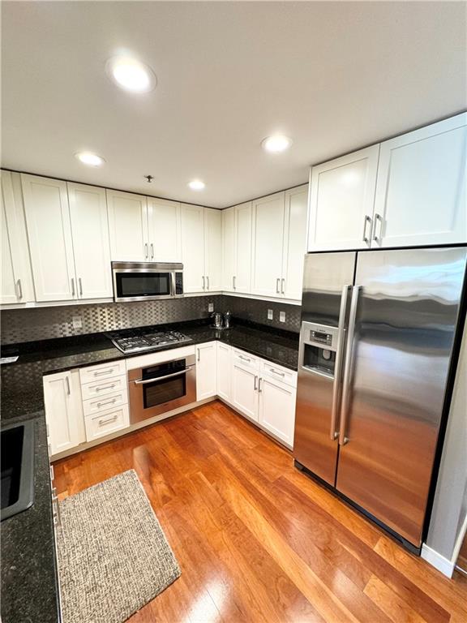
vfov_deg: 102.1
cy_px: 312
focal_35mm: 14
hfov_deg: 85.7
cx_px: 234
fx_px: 252
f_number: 2.2
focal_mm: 2.22
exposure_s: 1/60
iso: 160
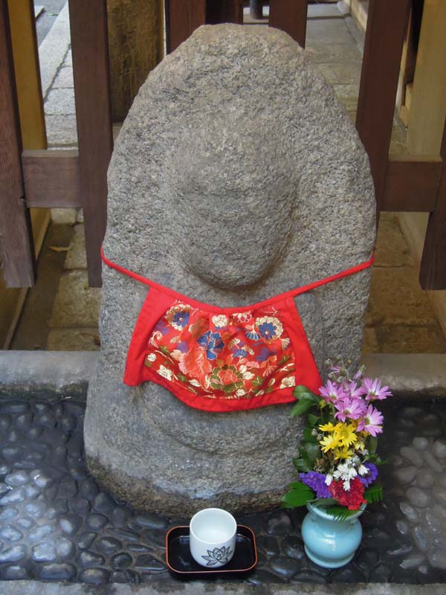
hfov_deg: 29.1
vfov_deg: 38.2
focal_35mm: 50
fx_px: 859
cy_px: 298
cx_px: 223
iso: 640
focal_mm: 9
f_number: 3.7
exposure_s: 1/15
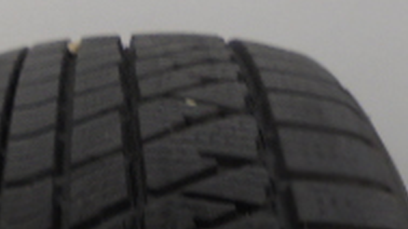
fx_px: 1038
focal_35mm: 96
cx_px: 82
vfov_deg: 12.6
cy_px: 97
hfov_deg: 22.0
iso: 100
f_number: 3.5
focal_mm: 4.6
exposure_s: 1/30
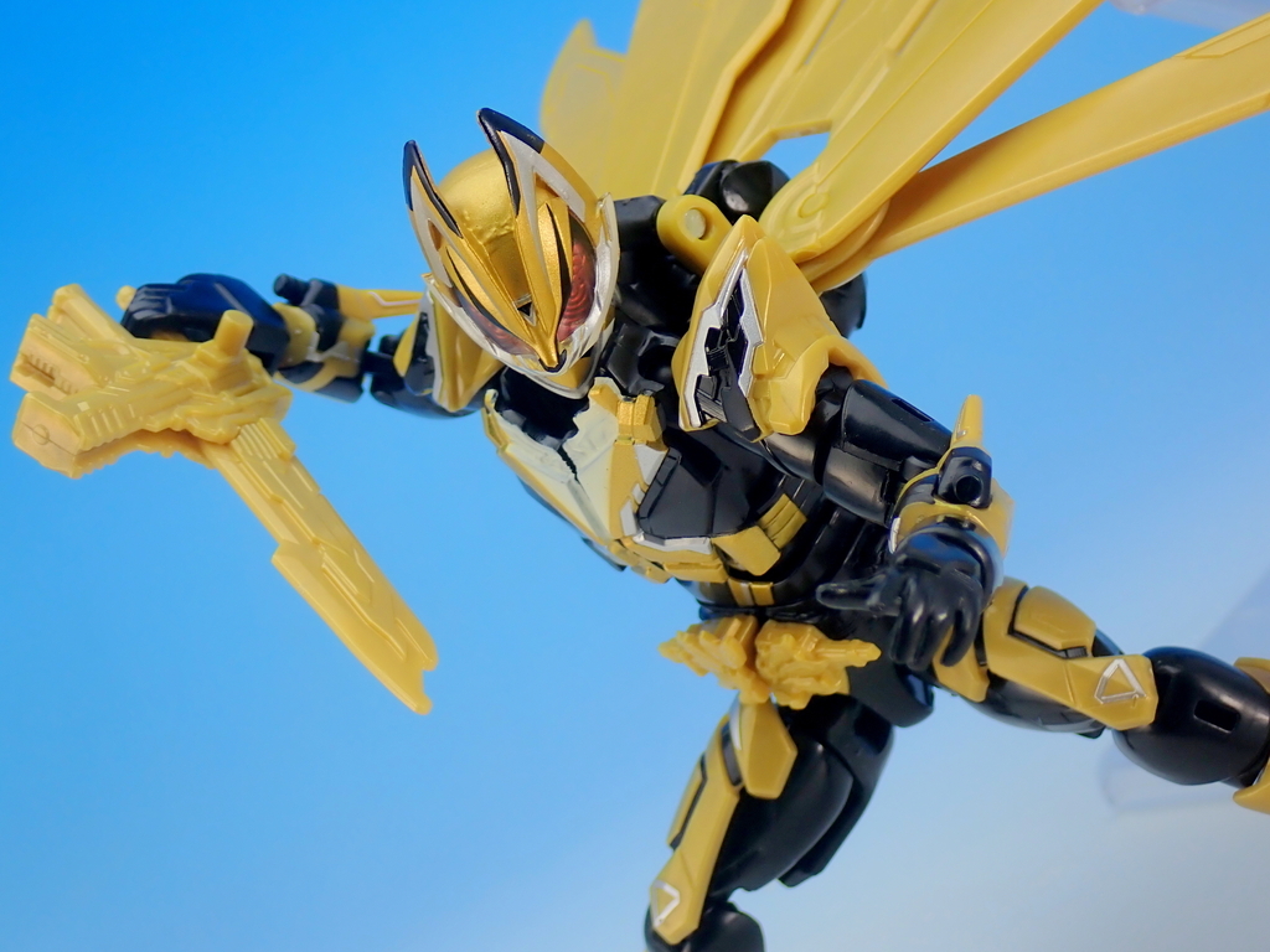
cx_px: 635
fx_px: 2825
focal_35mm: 77
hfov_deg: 25.3
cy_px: 476
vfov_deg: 19.1
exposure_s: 1/20
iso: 100
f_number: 4.1
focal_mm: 13.65
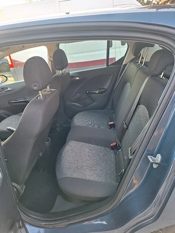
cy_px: 116
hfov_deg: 58.9
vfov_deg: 73.9
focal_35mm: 23
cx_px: 88
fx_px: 155
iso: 80
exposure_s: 1/100
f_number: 1.8
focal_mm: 5.54
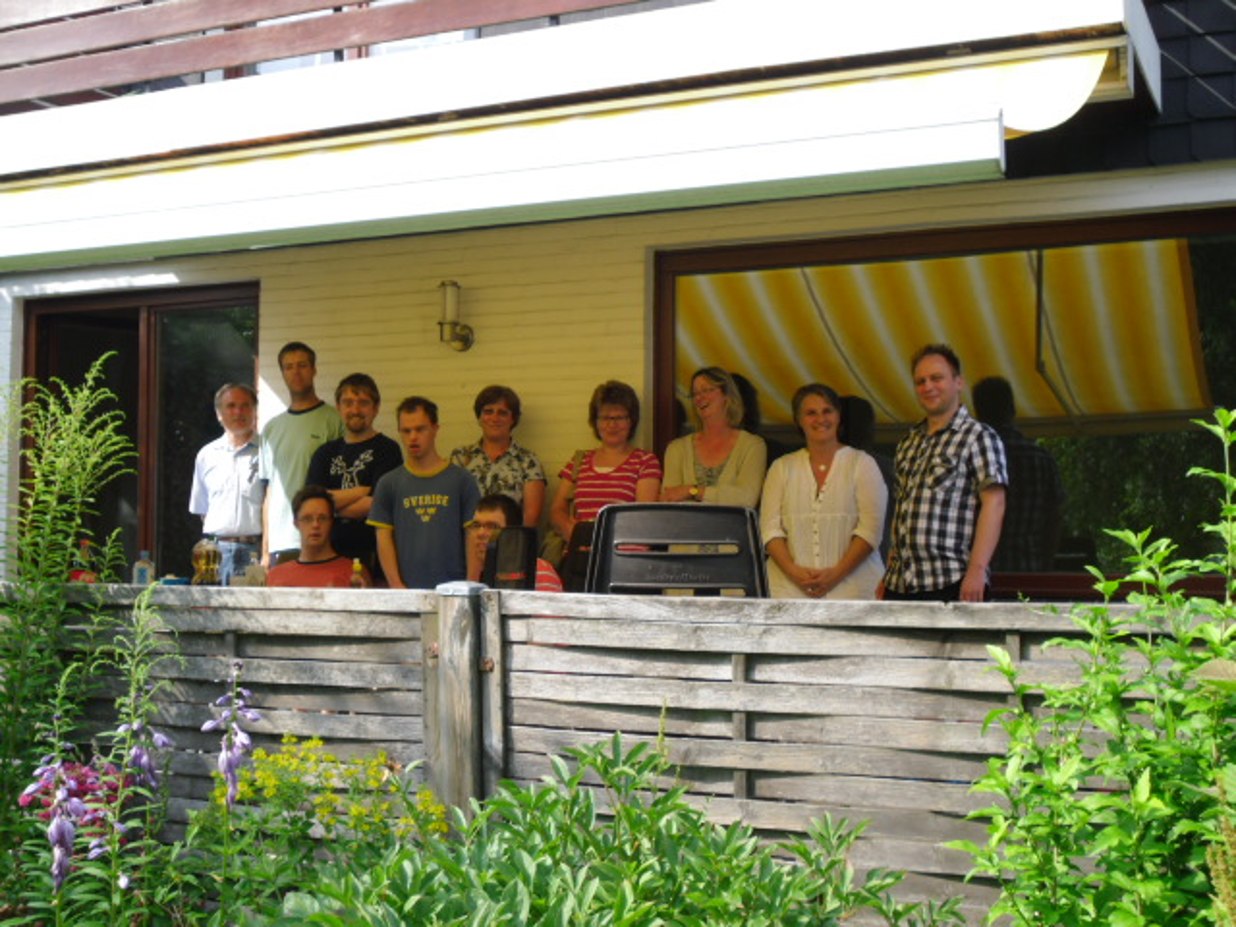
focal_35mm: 46
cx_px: 618
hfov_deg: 41.2
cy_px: 464
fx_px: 1642
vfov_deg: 31.5
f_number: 4.3
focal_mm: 8.2
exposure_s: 1/200
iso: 100
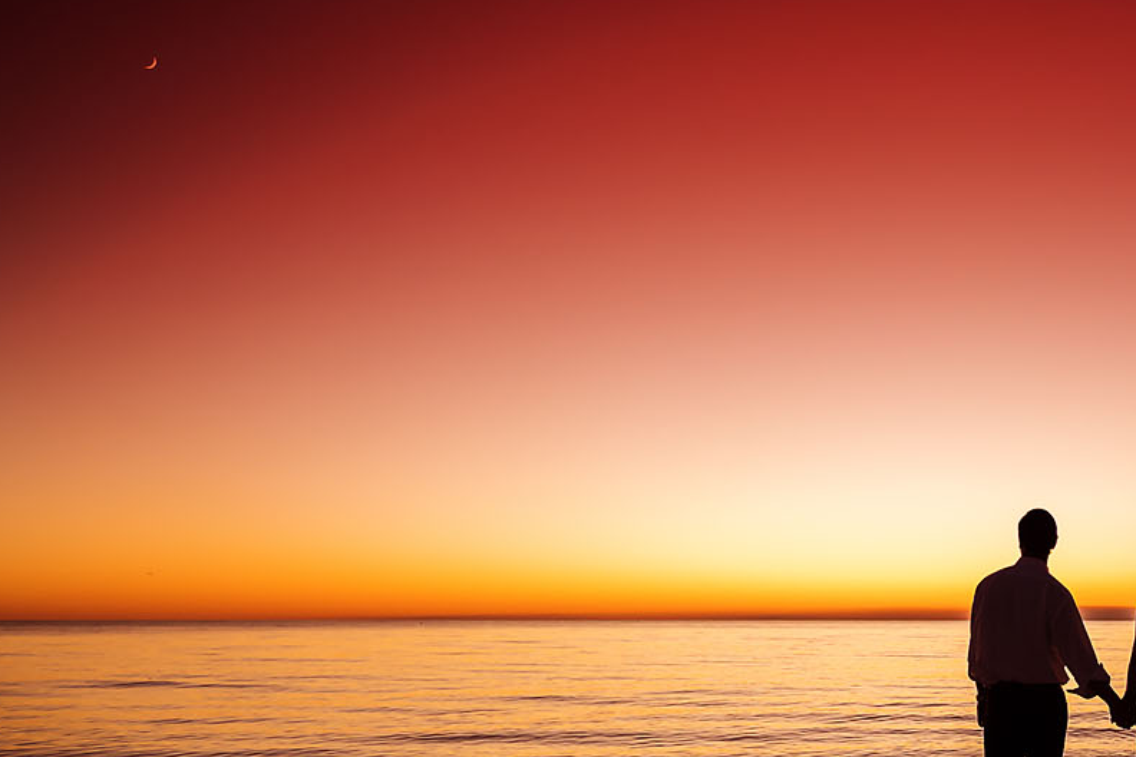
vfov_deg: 35.4
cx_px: 962
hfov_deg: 48.0
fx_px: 1166
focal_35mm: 37
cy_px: 536
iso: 800
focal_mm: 19.5
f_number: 2.8
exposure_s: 1/640
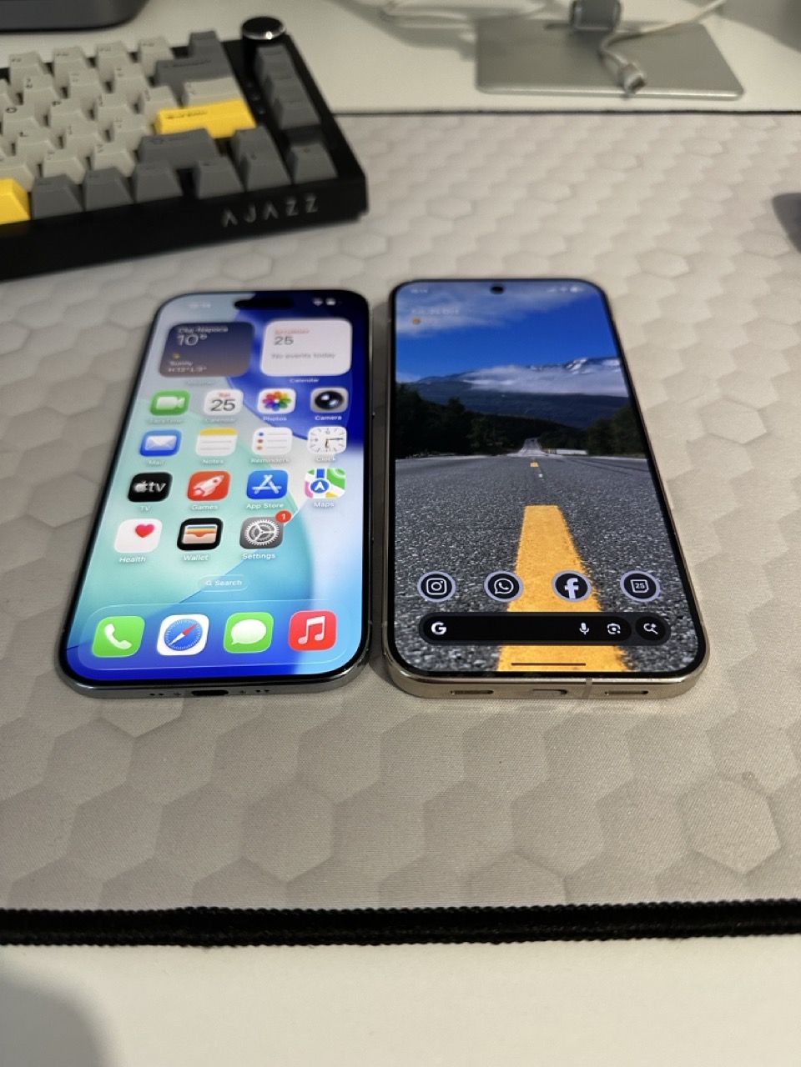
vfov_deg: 71.6
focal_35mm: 24
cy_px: 534
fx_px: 740
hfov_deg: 56.8
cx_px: 400
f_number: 1.78
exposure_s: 1/60
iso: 320
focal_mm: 6.86
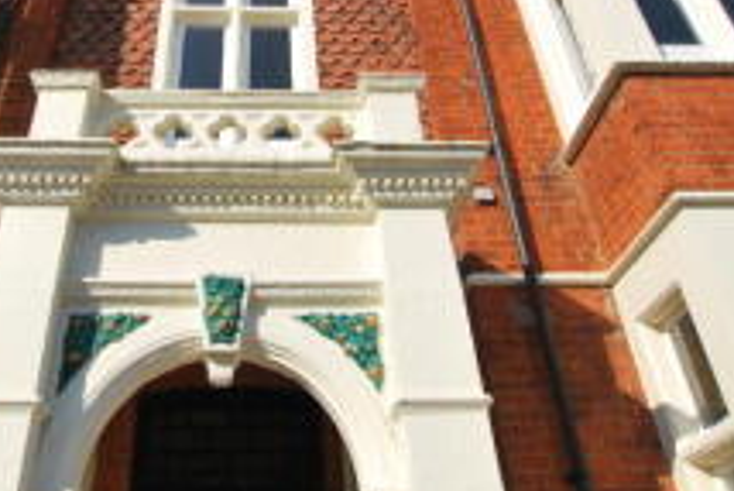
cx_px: 268
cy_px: 91
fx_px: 816
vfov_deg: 32.4
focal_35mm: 40
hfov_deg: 47.9
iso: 100
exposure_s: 1/250
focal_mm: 12
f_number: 8
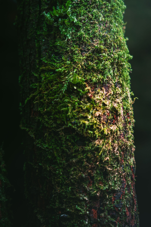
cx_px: 76
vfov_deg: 27.7
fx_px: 459
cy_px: 114
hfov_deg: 18.7
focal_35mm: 73
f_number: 4
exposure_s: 1/6
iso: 250
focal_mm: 73
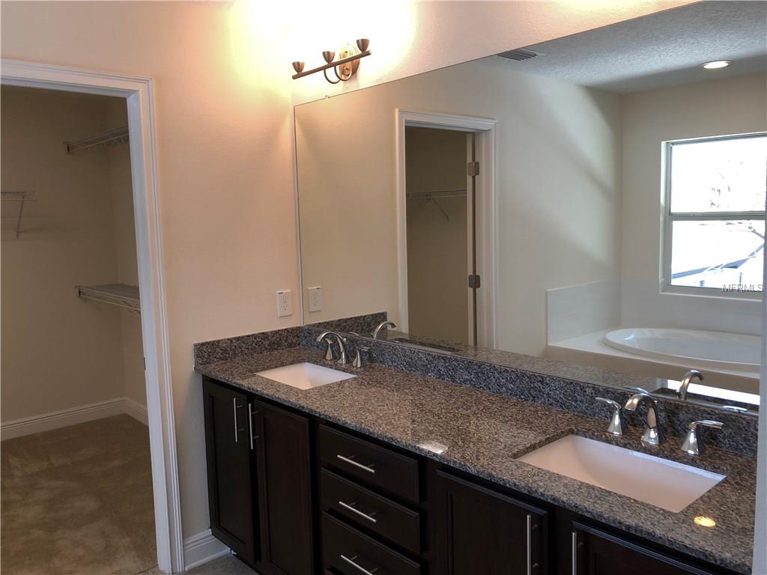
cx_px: 384
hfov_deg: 63.4
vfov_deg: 49.7
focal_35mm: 28
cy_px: 288
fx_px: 620
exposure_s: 1/30
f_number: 1.8
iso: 25
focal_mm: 3.99
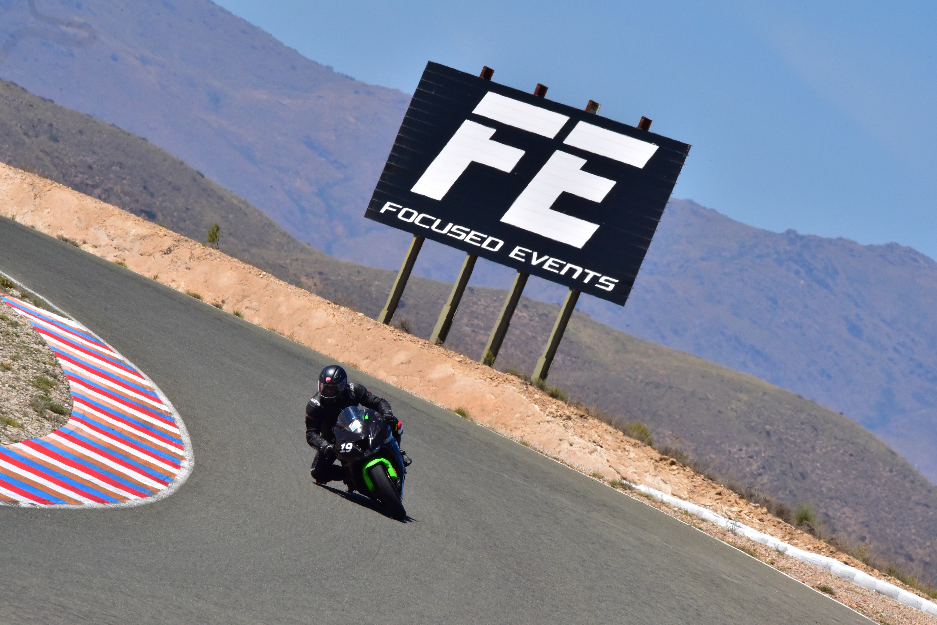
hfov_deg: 4.3
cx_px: 468
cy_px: 312
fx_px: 12492
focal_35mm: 480
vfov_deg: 2.9
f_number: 29
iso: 800
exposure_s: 1/500
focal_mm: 480
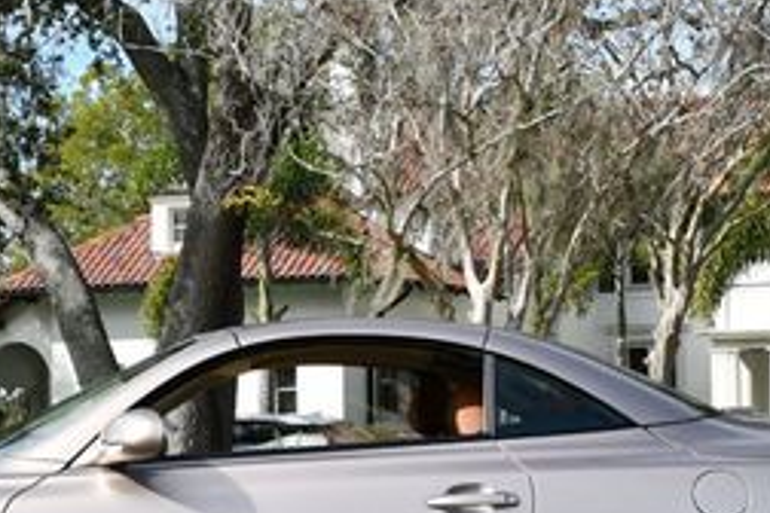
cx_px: 257
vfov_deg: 11.2
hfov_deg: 16.7
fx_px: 2609
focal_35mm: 122
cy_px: 324
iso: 100
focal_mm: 24
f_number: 8
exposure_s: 1/250
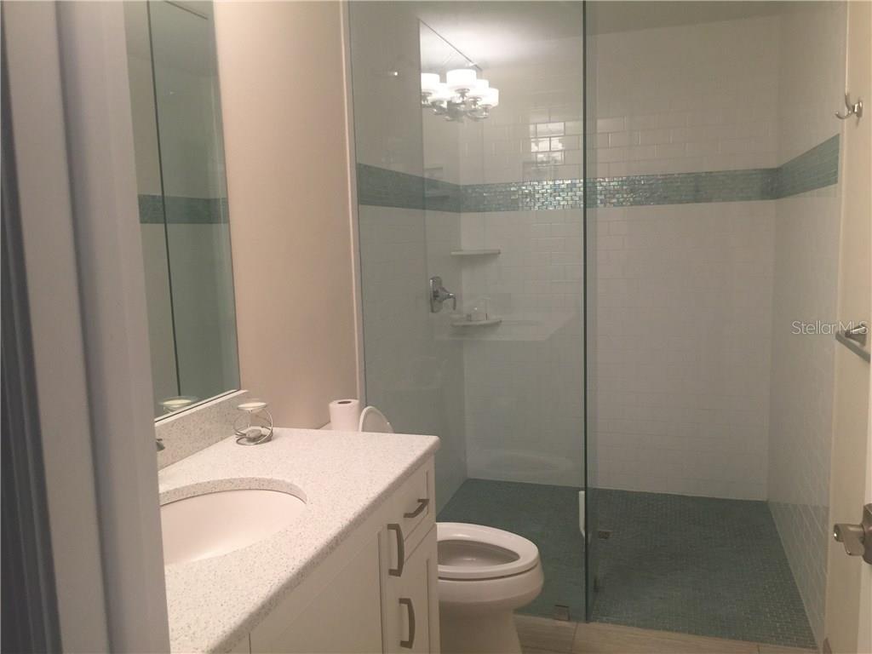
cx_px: 436
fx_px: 731
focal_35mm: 29
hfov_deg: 61.7
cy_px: 327
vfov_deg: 48.2
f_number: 2.2
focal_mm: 4.15
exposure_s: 1/15
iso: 32
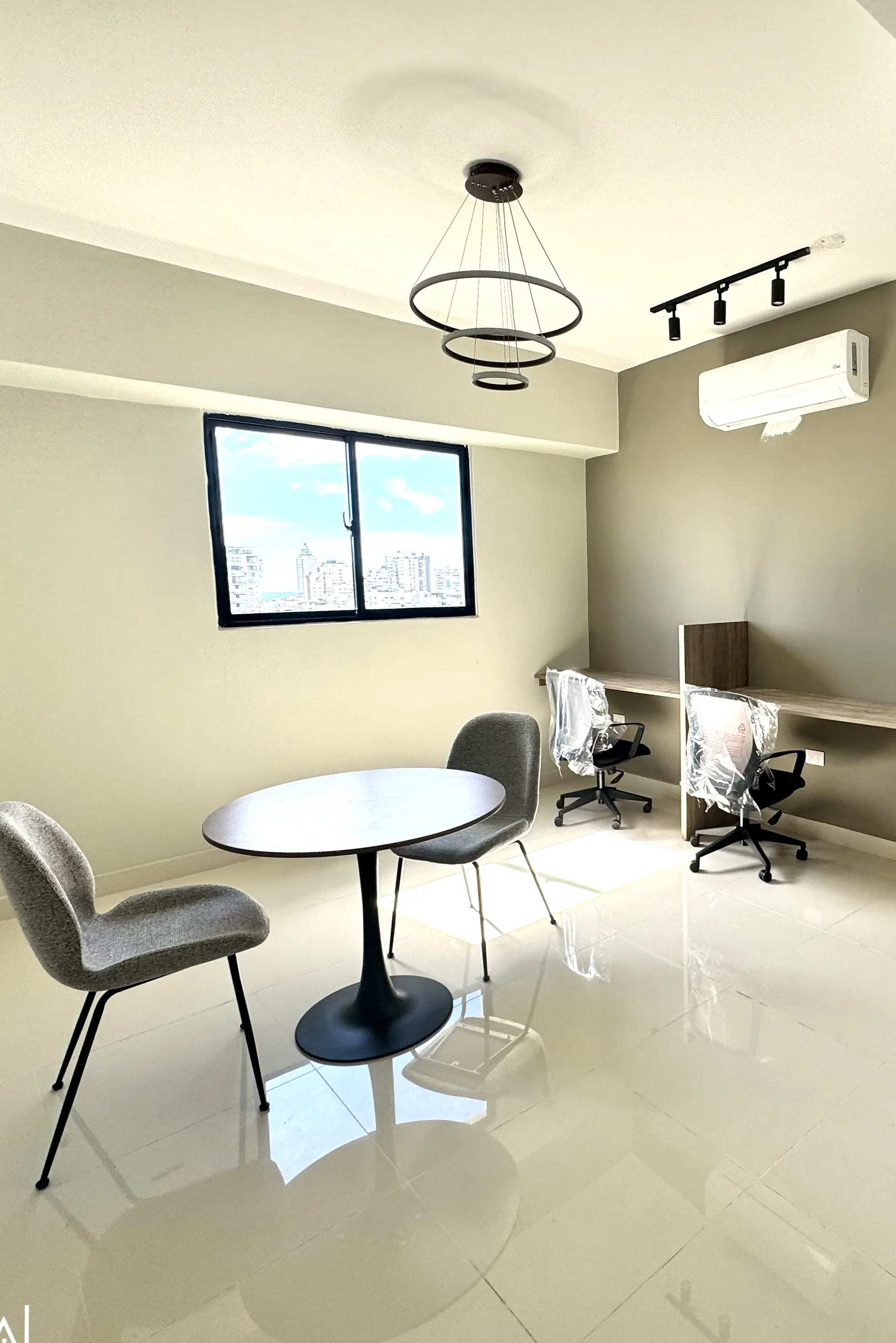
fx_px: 747
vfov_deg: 84.0
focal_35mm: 20
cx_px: 666
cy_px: 667
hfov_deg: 58.9
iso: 40
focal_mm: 2.22
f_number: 2.2
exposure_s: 1/271
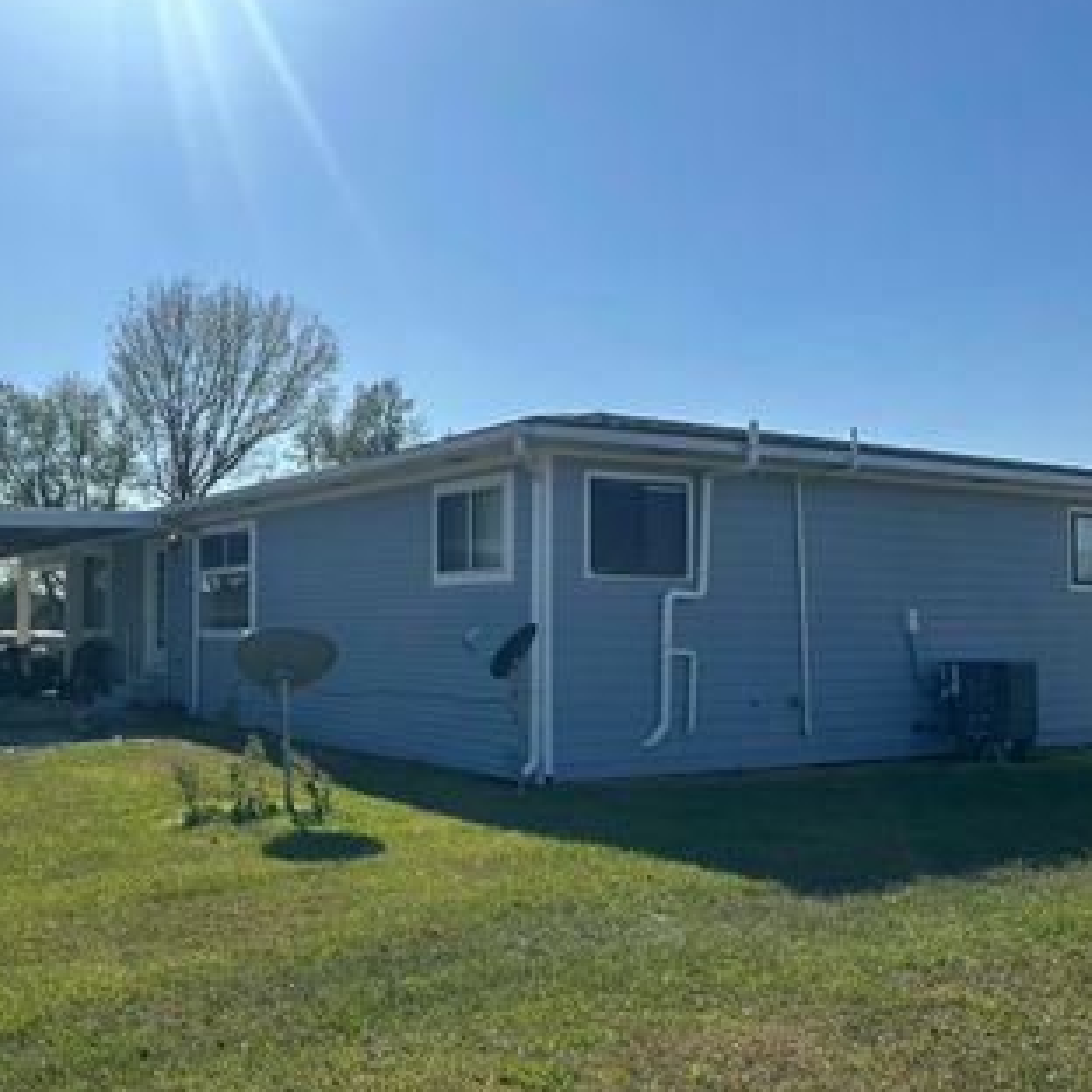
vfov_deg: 48.4
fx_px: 1213
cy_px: 607
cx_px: 329
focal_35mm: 34
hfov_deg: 47.3
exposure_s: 1/7576
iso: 80
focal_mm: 6.86
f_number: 1.78
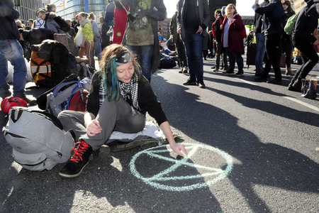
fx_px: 239
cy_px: 106
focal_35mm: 27
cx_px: 160
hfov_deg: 67.4
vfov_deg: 47.9
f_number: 22
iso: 1600
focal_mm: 18
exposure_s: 1/200
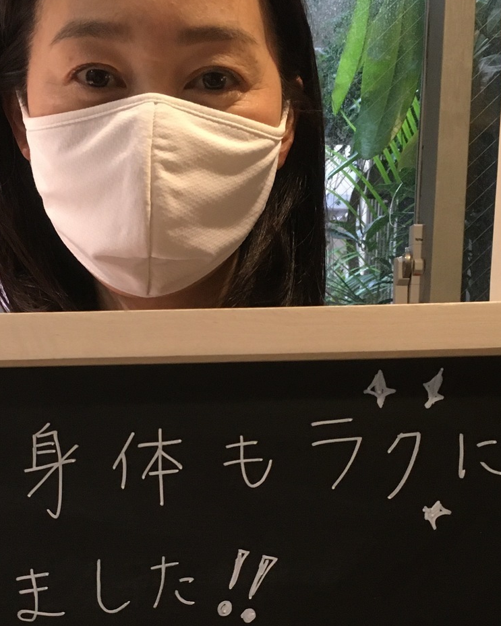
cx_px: 179
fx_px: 964
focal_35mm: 52
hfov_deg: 29.0
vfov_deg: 35.6
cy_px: 428
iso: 200
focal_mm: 4.15
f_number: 2.2
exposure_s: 1/30
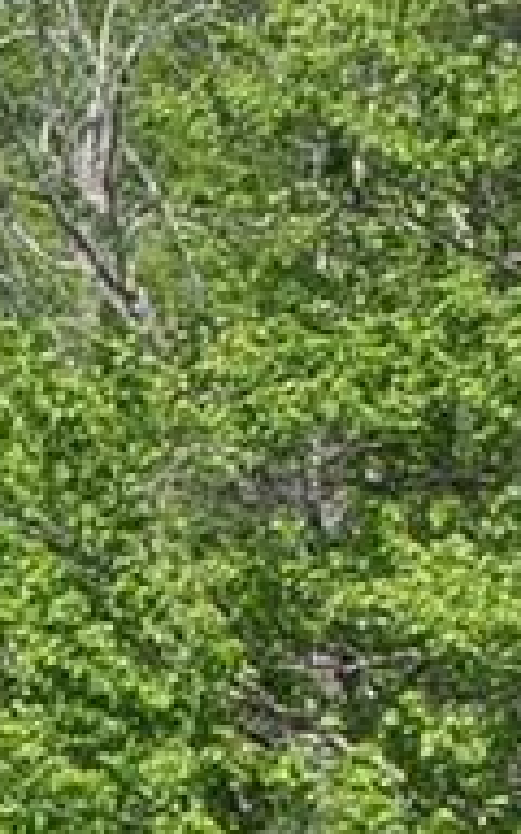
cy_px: 1197
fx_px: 5430
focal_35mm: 239
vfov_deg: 8.6
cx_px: -1320
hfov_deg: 5.1
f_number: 2.8
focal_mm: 8.38
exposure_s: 1/2000
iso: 120
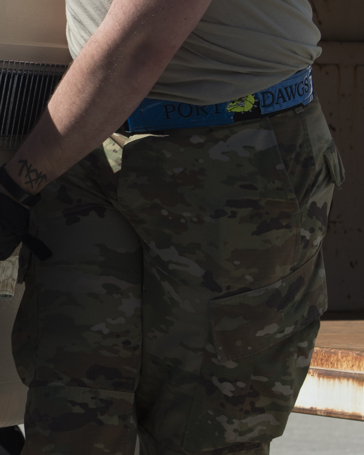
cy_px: 121
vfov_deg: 6.2
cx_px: -169
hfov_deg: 5.0
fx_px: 4175
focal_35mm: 310
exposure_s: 1/800
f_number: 7.1
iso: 100
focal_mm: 70
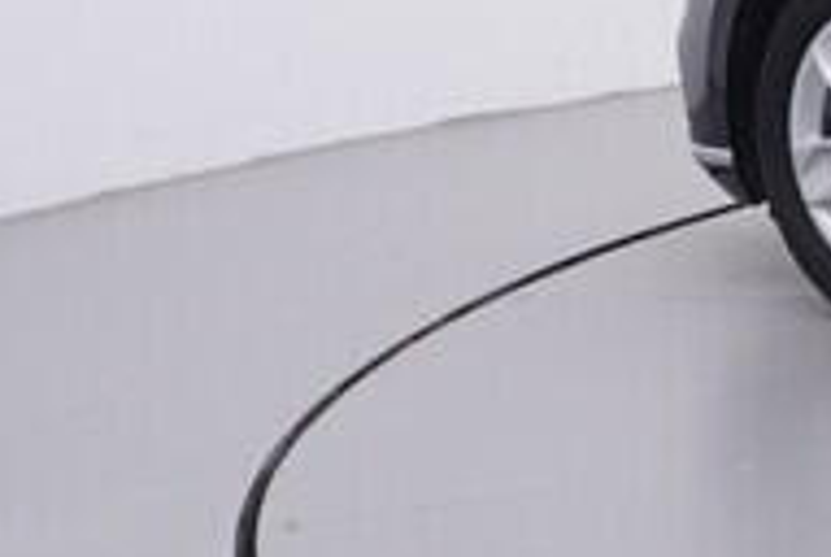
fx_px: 2790
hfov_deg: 13.3
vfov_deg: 11.2
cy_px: -61
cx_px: 1910
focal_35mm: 121
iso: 200
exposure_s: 1/80
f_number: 5
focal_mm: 15
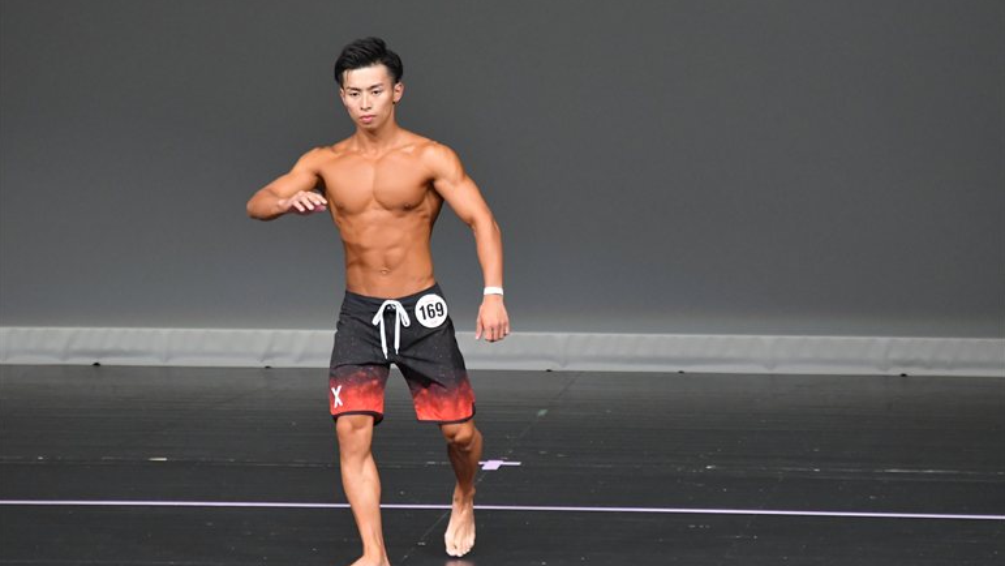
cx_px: 501
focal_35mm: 363
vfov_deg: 3.3
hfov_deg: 5.9
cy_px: 287
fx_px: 9675
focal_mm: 230
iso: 5000
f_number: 5.6
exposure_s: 1/400
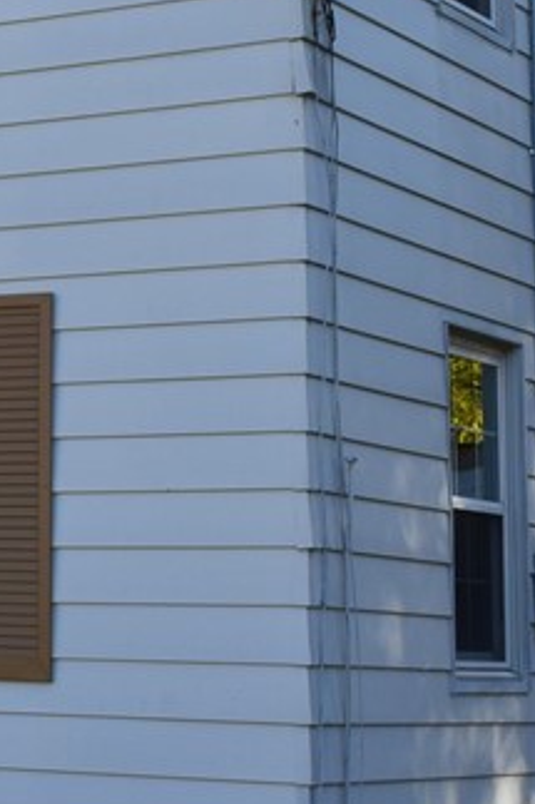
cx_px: -374
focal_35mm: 121
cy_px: 106
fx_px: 2700
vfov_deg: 16.7
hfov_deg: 10.7
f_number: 10
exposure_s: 1/320
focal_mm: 24
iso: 400
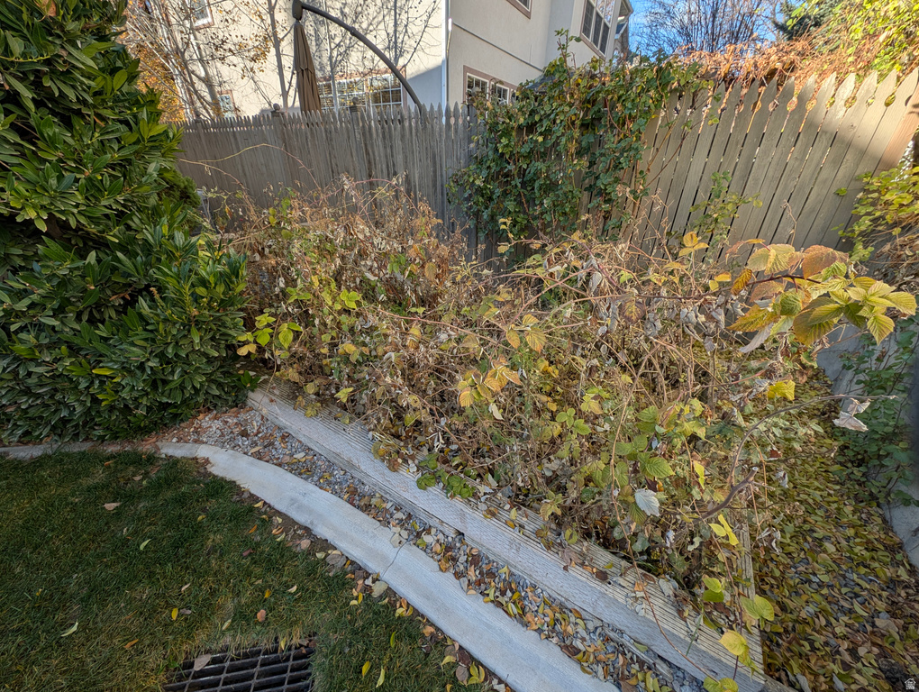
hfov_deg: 110.5
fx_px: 319
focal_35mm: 12
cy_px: 346
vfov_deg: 94.6
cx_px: 460
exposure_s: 1/786
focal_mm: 2.23
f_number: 1.95
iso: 39
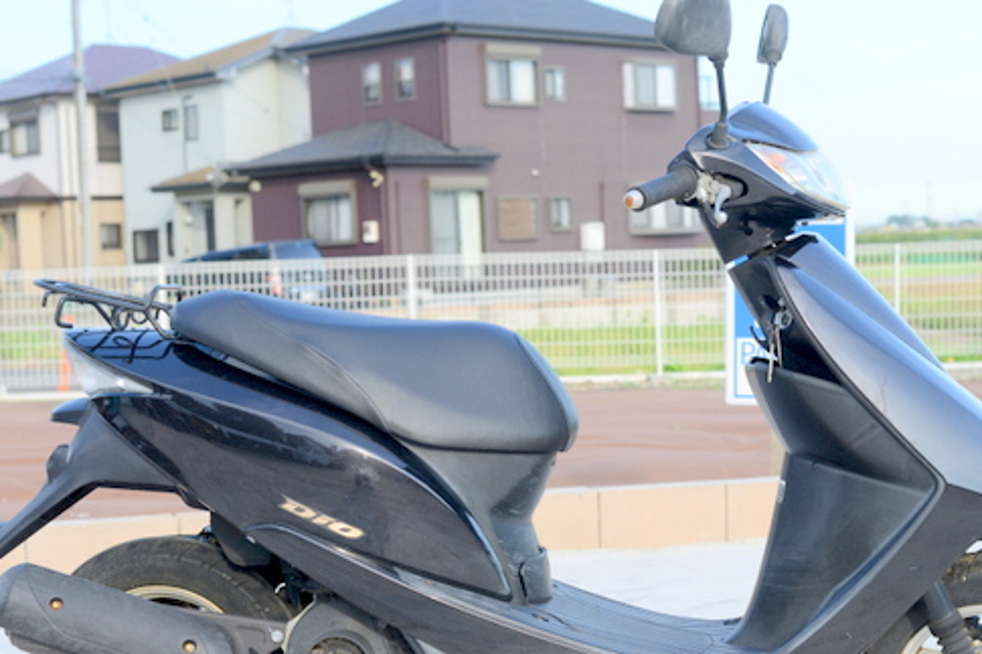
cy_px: 428
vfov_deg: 20.5
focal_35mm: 66
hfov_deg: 30.5
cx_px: 549
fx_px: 1800
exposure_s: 1/125
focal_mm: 50
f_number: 5.6
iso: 100
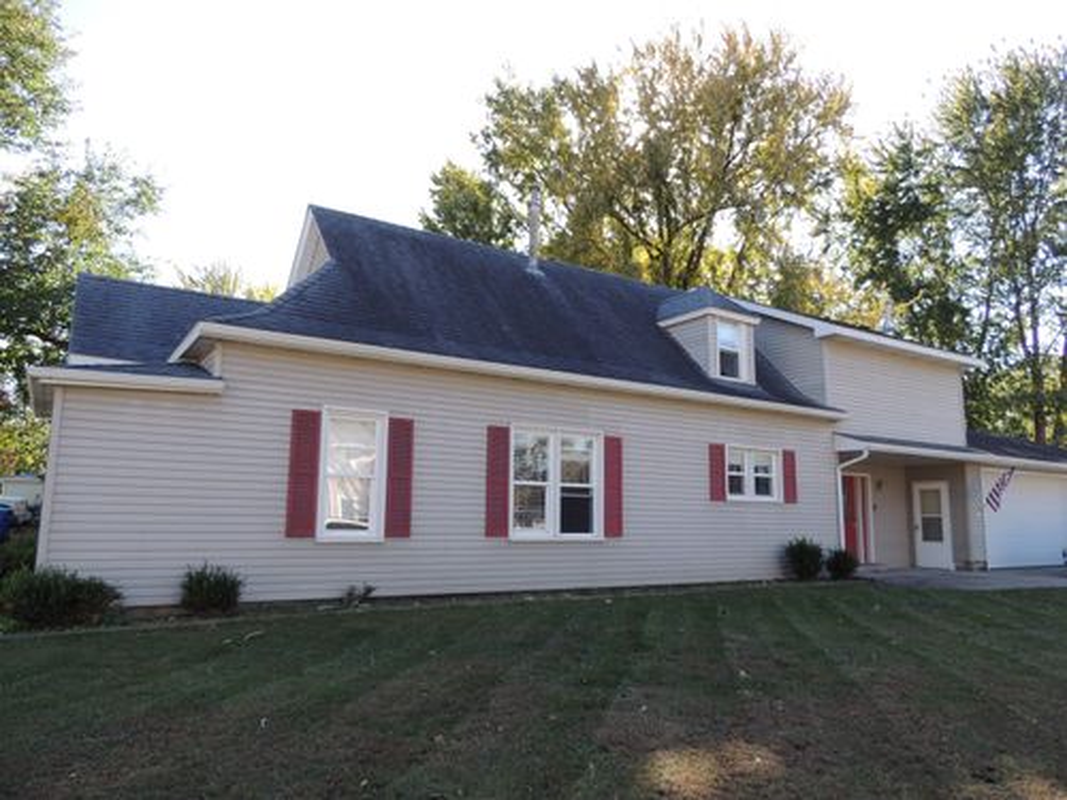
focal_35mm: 24
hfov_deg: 71.6
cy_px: 400
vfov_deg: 56.8
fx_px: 740
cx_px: 534
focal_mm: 4.3
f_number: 3
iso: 100
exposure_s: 1/250
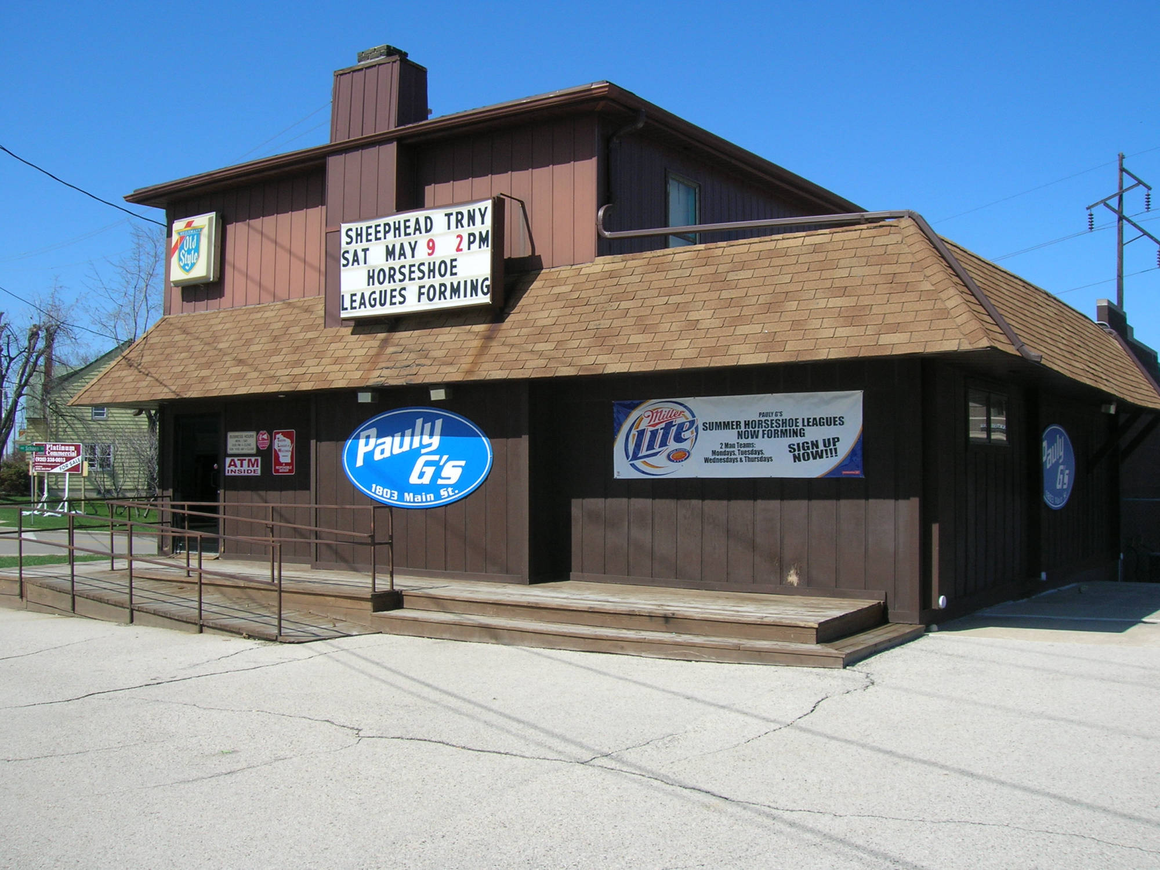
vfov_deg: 41.8
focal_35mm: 34
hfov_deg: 54.0
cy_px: 435
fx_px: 1139
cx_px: 580
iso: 50
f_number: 4.9
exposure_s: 1/424
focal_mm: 5.7
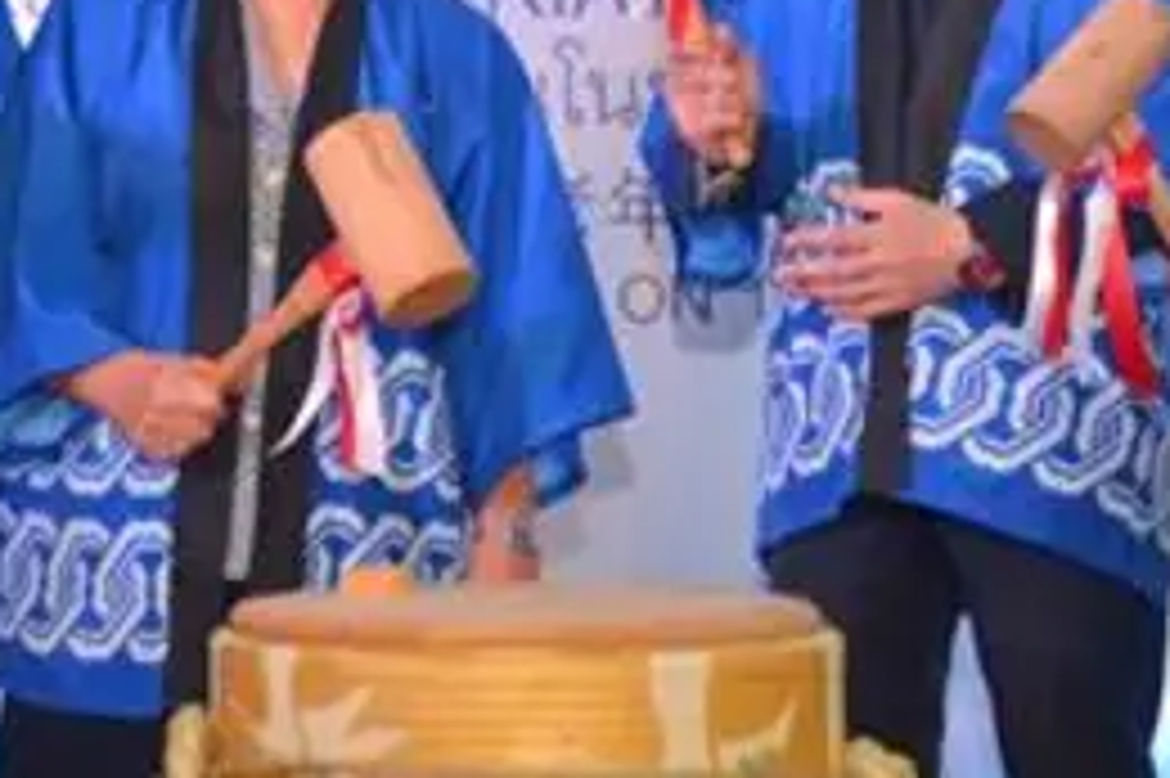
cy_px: 112
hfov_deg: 17.9
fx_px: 3703
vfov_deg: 11.9
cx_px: 495
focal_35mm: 114
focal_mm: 38
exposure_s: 1/160
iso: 320
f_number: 5.6
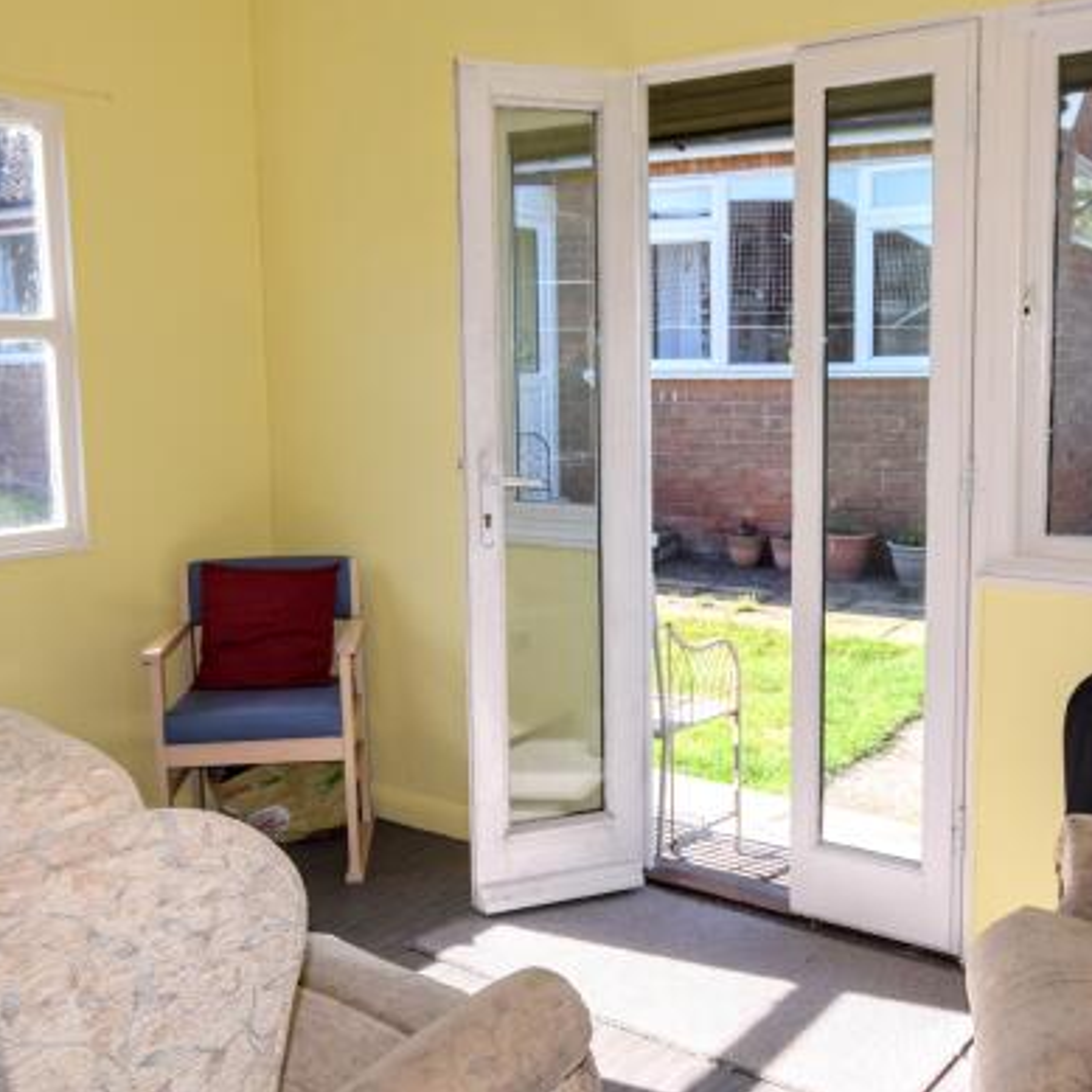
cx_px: 604
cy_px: 529
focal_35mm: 39
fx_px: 1376
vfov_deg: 43.3
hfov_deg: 43.2
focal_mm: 11.5
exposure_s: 1/125
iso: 110
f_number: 5.6
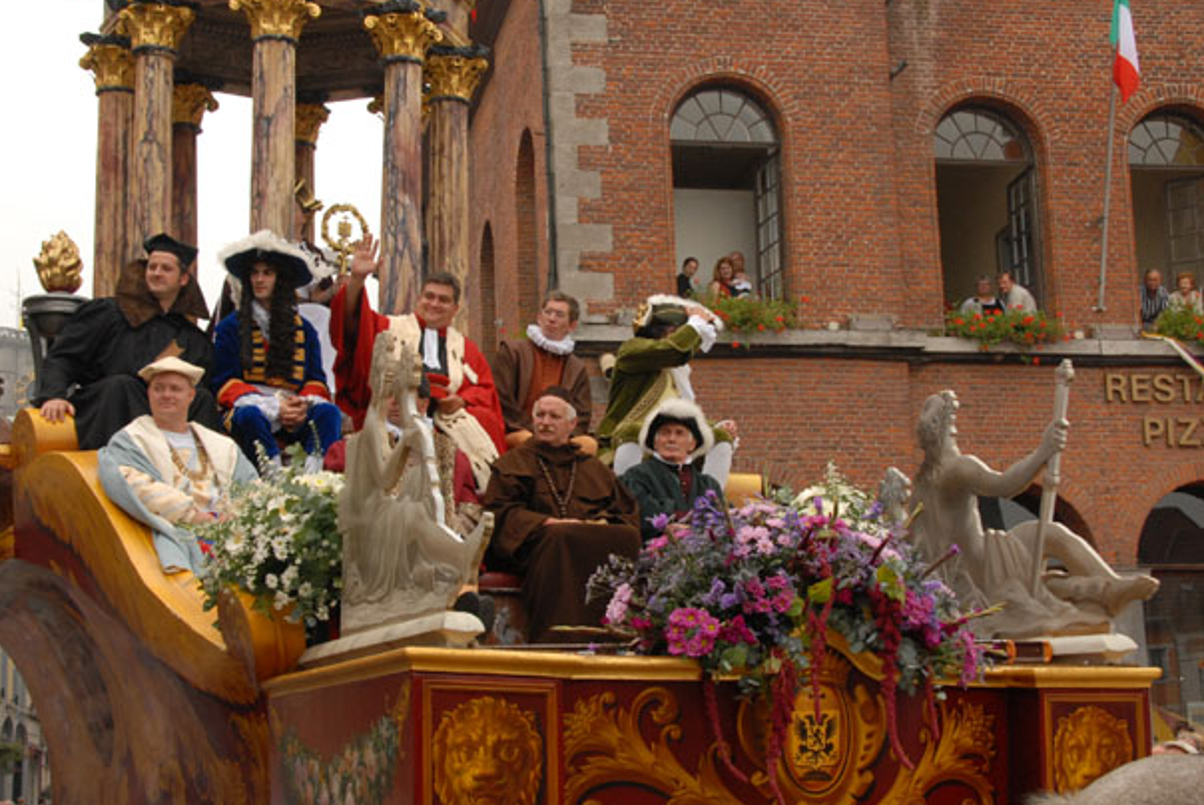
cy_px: 408
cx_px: 606
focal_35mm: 58
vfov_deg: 23.6
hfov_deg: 34.6
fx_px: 1930
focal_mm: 29
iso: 400
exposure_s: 1/320
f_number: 9
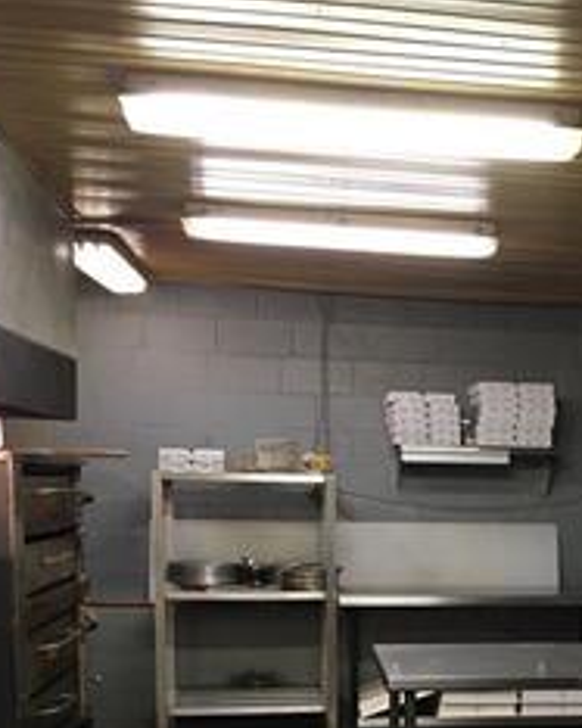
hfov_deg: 25.5
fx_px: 1250
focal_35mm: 58
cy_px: 619
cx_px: 517
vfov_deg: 31.3
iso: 125
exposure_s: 1/30
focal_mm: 4.15
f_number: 2.2
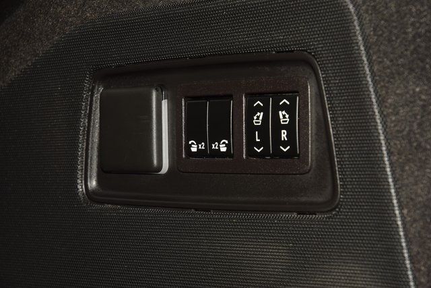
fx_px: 1257
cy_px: 144
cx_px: 216
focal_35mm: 105
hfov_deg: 19.5
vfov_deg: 13.0
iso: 125
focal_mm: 70
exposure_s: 1/125
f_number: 8
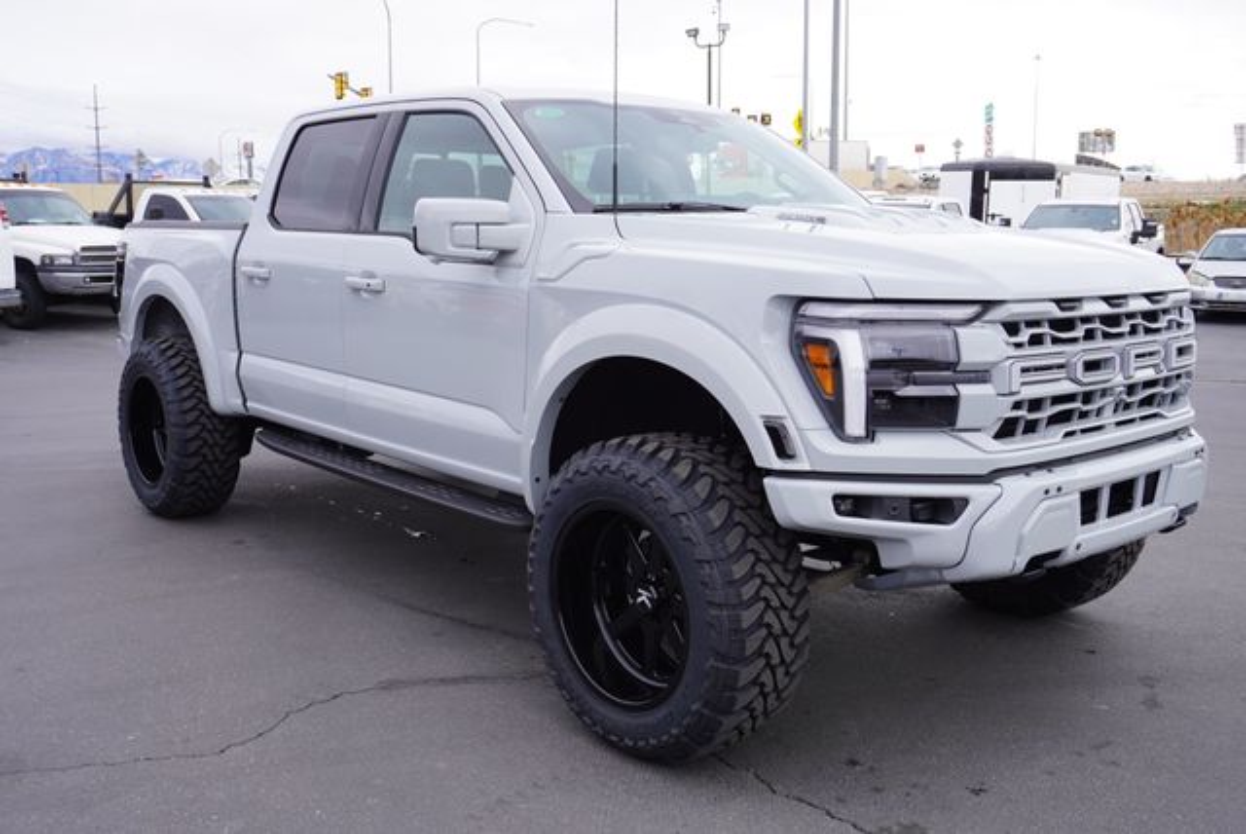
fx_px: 1195
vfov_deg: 38.4
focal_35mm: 34
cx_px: 623
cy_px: 417
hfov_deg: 55.1
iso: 100
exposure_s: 1/100
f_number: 6.3
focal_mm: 23
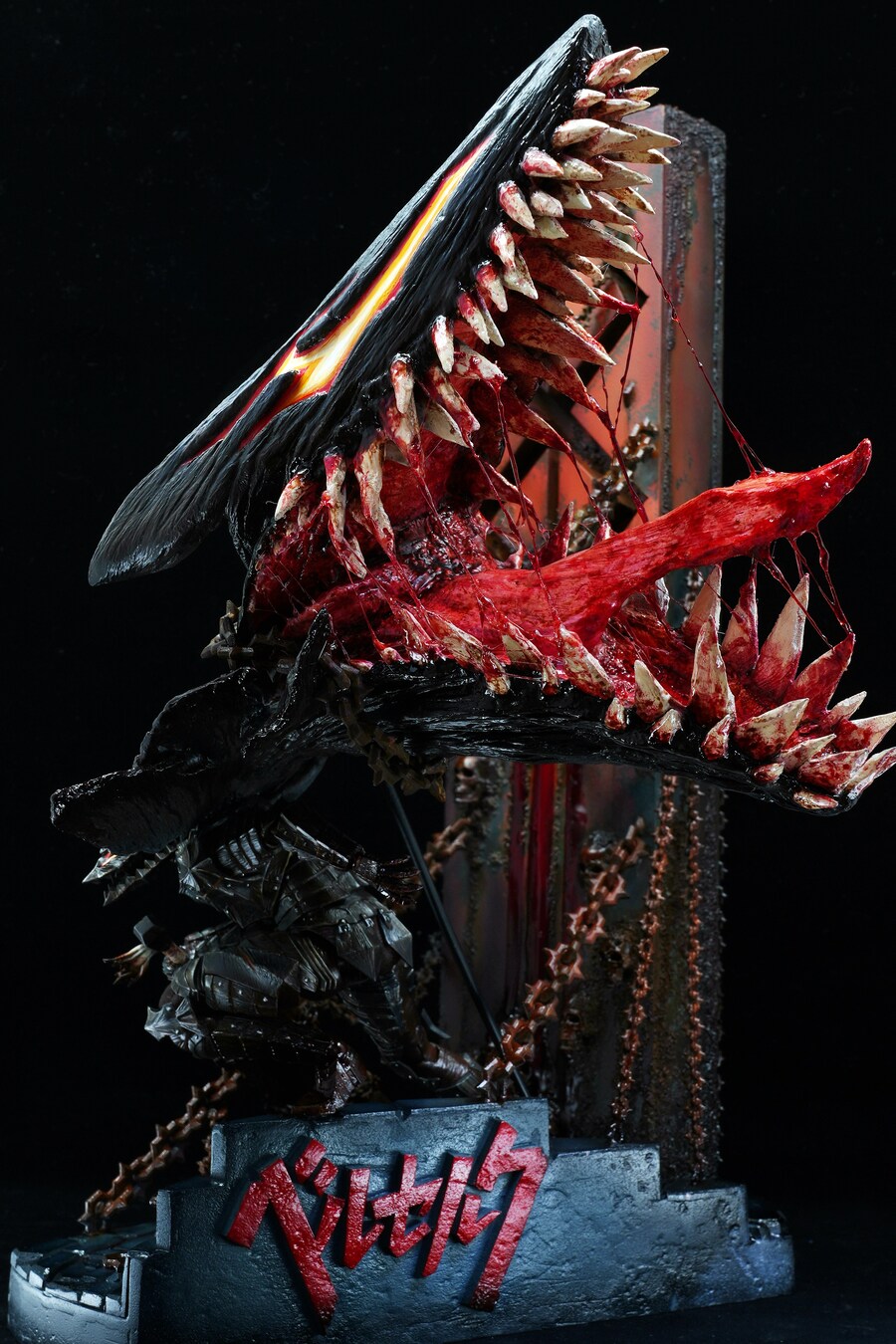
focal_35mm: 58
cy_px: 672
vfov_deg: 34.5
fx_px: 2165
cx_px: 448
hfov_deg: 23.4
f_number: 11
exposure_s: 1/1.25
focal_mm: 39
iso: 80
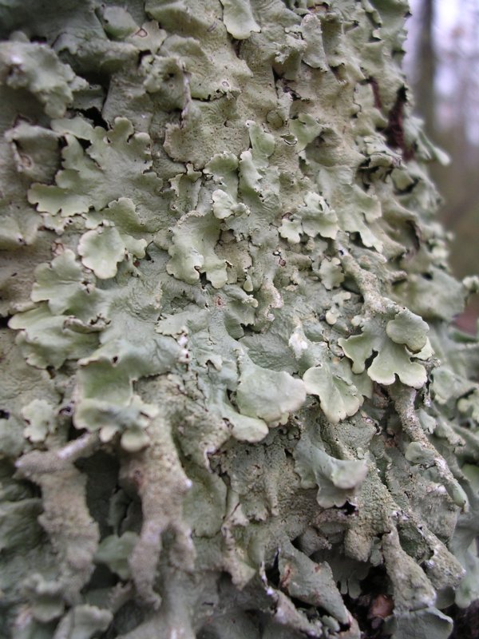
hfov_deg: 37.7
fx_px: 701
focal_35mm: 38
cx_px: 240
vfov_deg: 49.0
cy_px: 320
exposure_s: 1/181
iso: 100
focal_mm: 5.8
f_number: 2.8
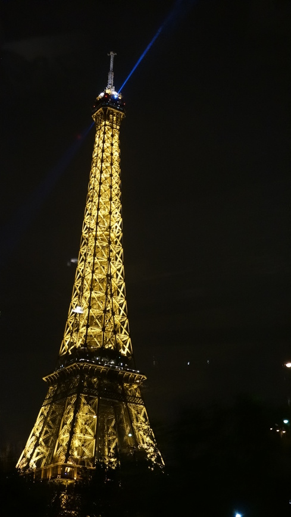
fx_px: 844
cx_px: 120
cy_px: 259
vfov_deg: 34.1
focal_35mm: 62
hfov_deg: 19.6
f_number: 5.6
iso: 6400
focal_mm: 39
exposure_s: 1/40
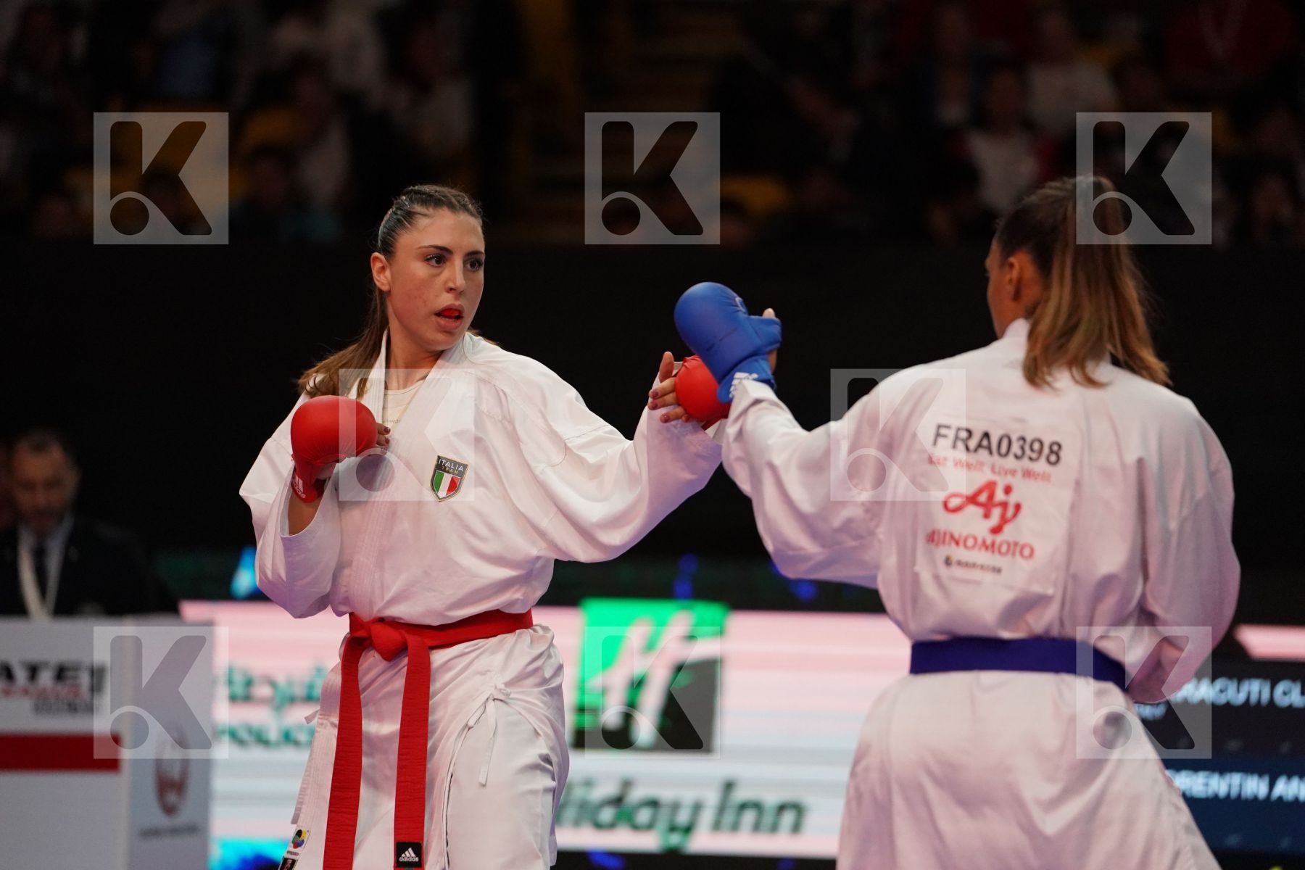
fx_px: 7249
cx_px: 652
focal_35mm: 200
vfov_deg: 6.9
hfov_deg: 10.3
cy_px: 435
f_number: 2.8
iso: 5000
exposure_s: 1/1000
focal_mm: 200
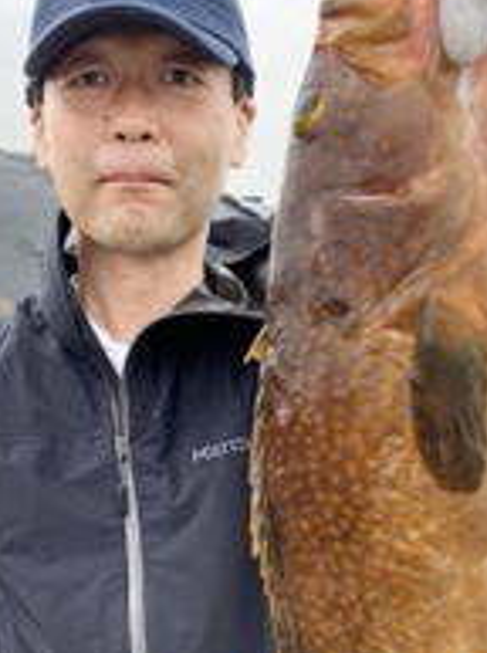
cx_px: 196
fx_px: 1016
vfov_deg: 34.0
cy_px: 568
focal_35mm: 54
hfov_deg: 26.9
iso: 32
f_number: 1.8
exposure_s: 1/212
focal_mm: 4.25
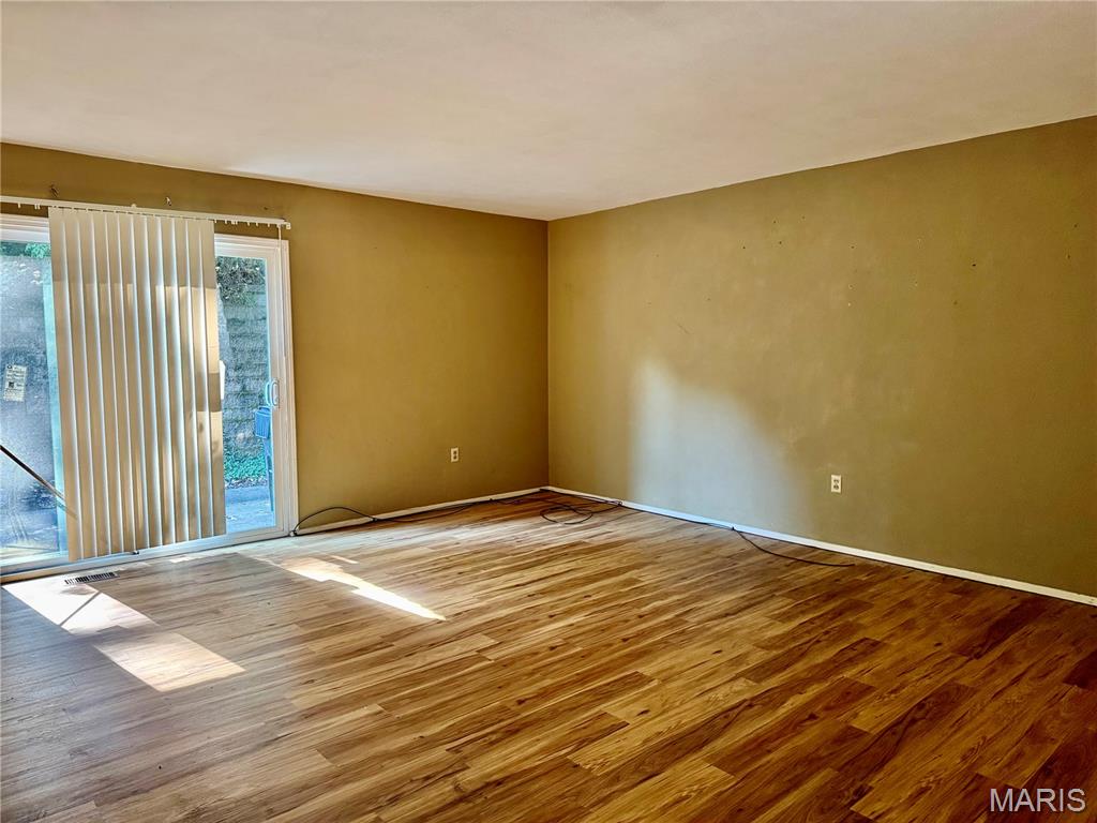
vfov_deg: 56.8
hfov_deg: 71.6
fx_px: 761
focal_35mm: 24
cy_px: 412
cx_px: 548
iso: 500
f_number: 1.78
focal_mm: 6.76
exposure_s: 1/60
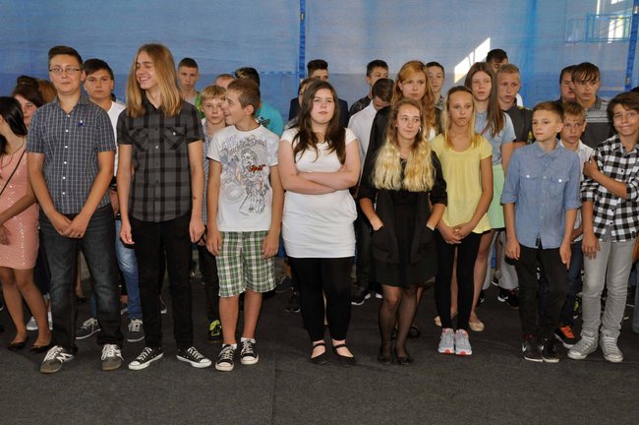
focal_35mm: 38
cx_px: 320
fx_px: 665
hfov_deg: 51.3
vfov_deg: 35.4
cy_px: 212
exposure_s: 1/60
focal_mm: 25
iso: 1000
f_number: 13
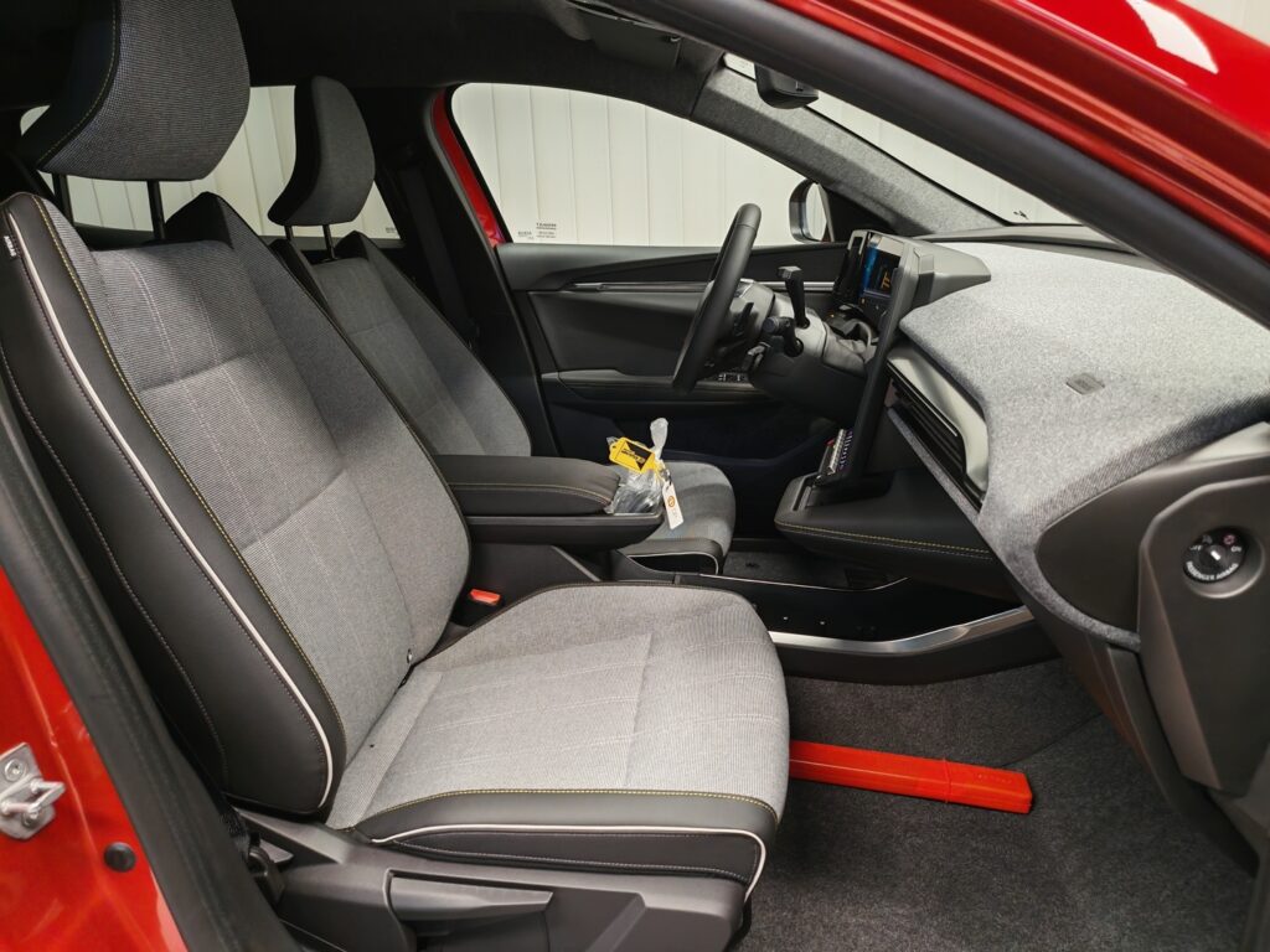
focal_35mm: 23
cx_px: 635
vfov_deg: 58.9
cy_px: 476
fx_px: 844
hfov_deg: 73.9
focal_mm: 5.4
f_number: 1.6
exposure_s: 1/50
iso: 200
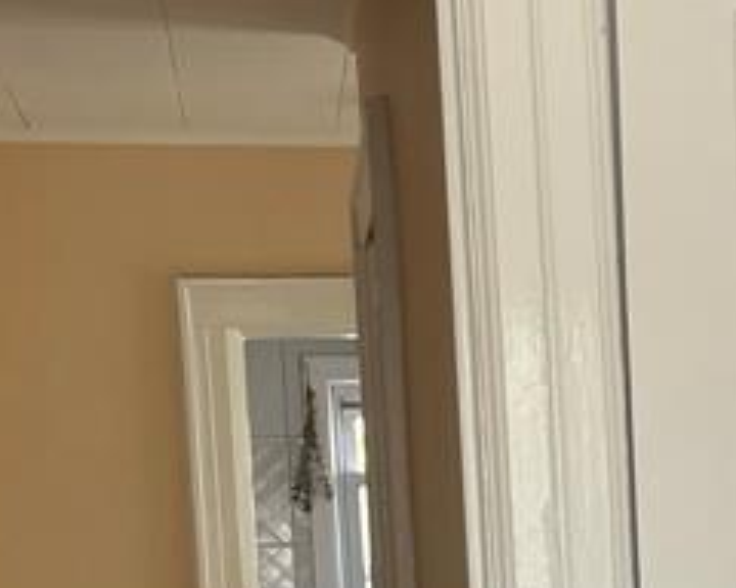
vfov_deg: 14.0
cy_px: 827
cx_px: 1003
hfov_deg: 17.2
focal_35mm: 104
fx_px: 2265
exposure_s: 1/121
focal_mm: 5.1
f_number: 1.6
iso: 100
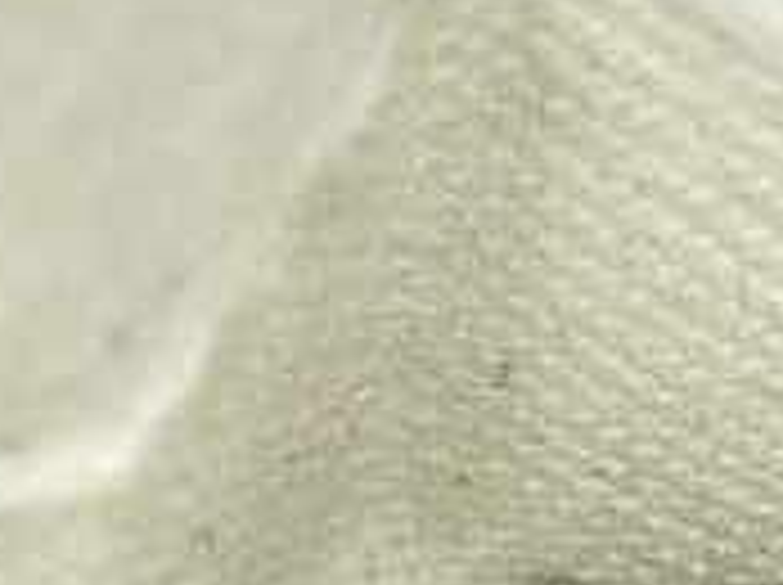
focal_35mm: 155
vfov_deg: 9.3
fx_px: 3501
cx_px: 706
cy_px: 846
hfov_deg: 12.7
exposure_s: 1/320
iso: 125
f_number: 4.6
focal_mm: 6.1
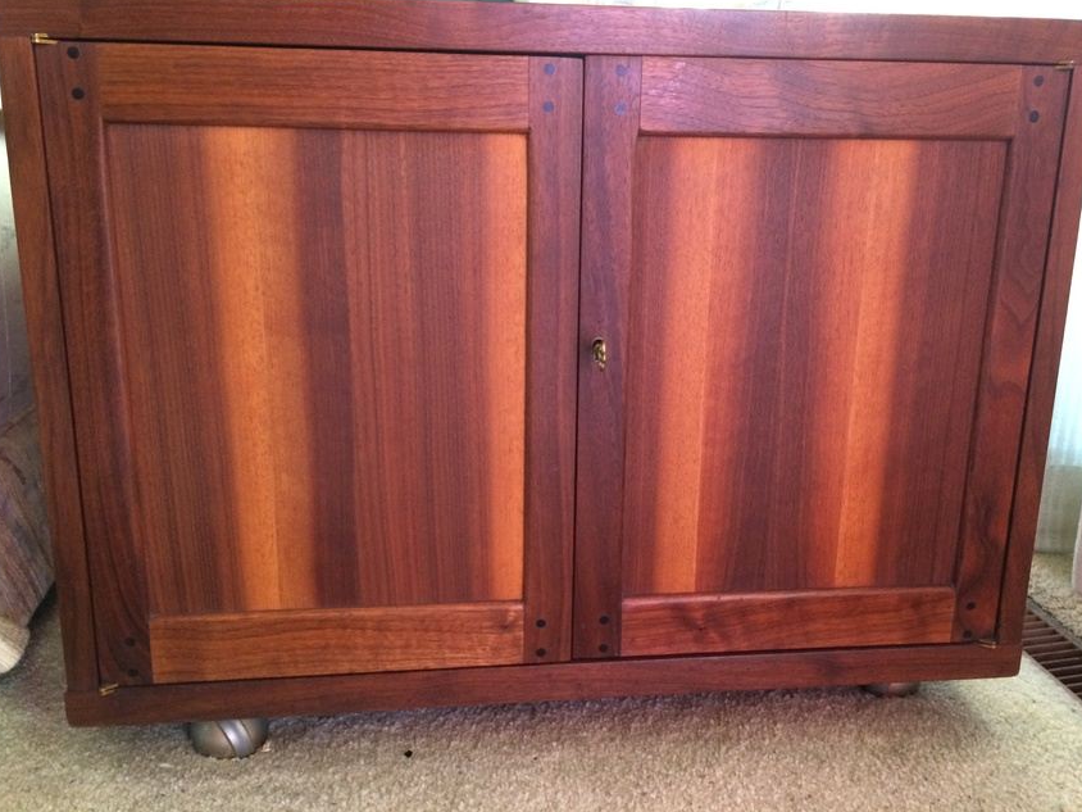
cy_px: 384
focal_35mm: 32
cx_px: 563
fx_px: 1000
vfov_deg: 44.1
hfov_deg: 56.8
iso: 320
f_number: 2.2
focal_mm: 4.12
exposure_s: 1/20
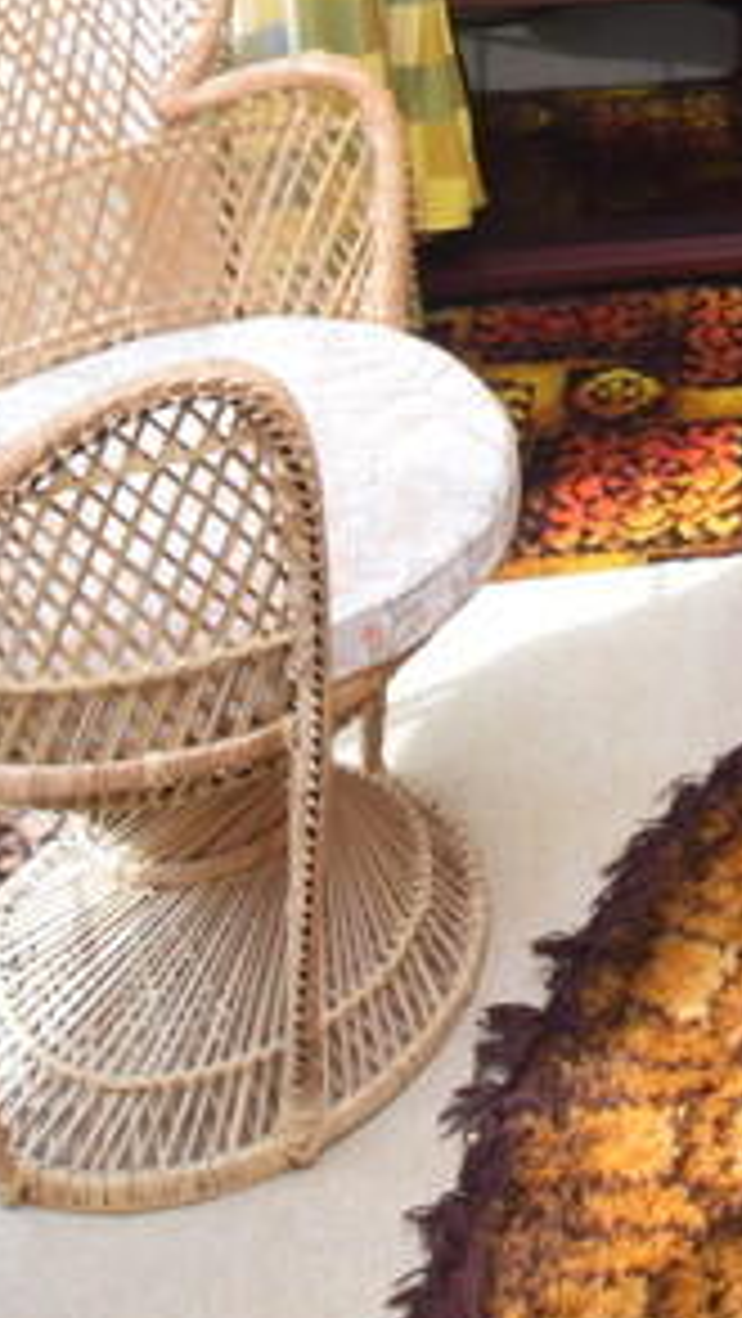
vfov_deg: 32.6
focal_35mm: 55
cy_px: -173
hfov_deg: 18.7
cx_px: 1187
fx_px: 1922
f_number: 7.1
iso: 400
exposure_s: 1/200
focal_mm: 10
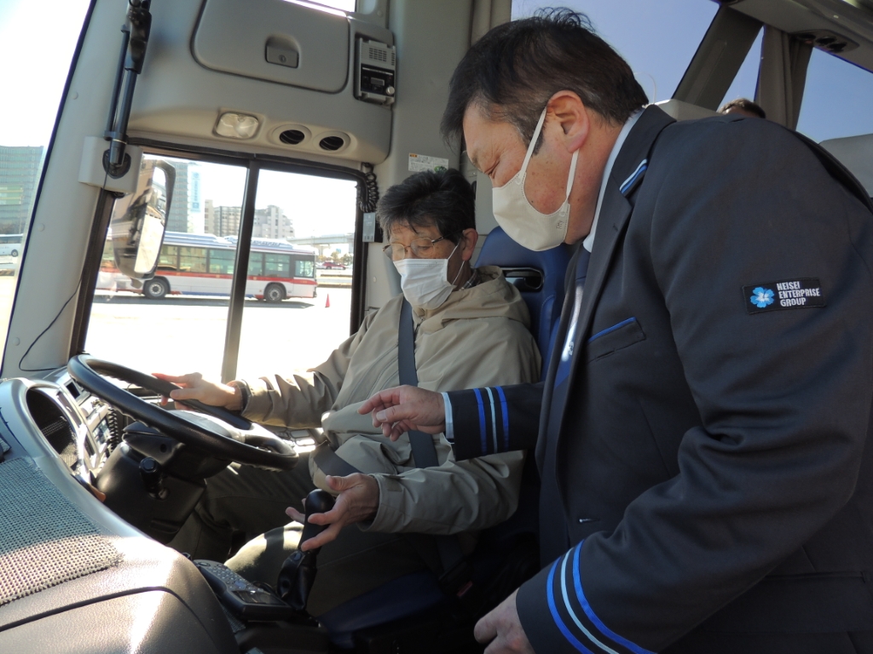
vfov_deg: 56.8
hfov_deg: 71.6
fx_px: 605
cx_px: 436
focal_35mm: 24
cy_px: 327
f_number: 3
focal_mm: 4.3
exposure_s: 1/200
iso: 100
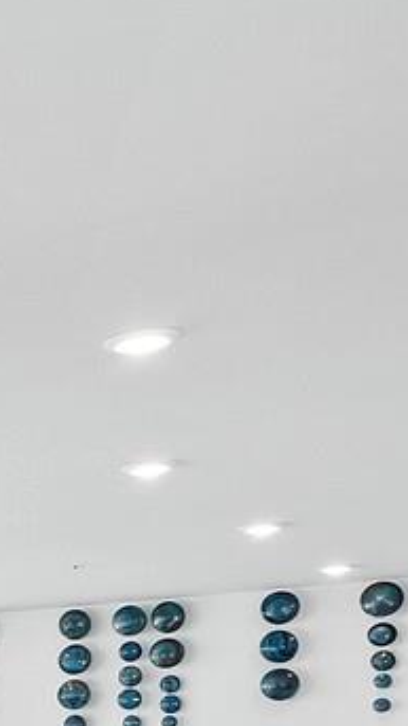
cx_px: -688
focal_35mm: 71
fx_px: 1365
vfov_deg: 27.4
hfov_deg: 12.0
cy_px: 780
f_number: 11
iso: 400
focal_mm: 7
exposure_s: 1/15
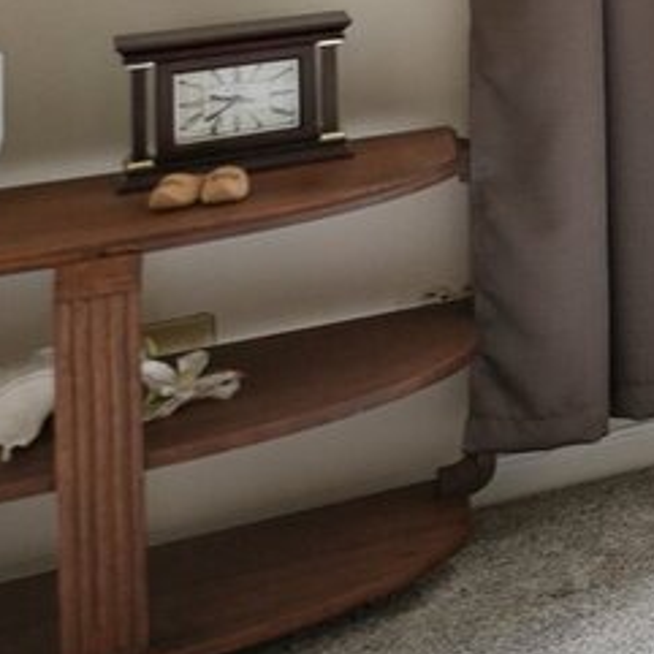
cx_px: 2000
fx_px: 1710
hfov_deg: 11.3
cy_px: -372
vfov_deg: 18.7
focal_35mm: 80
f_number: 4
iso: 400
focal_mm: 14
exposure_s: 1/60
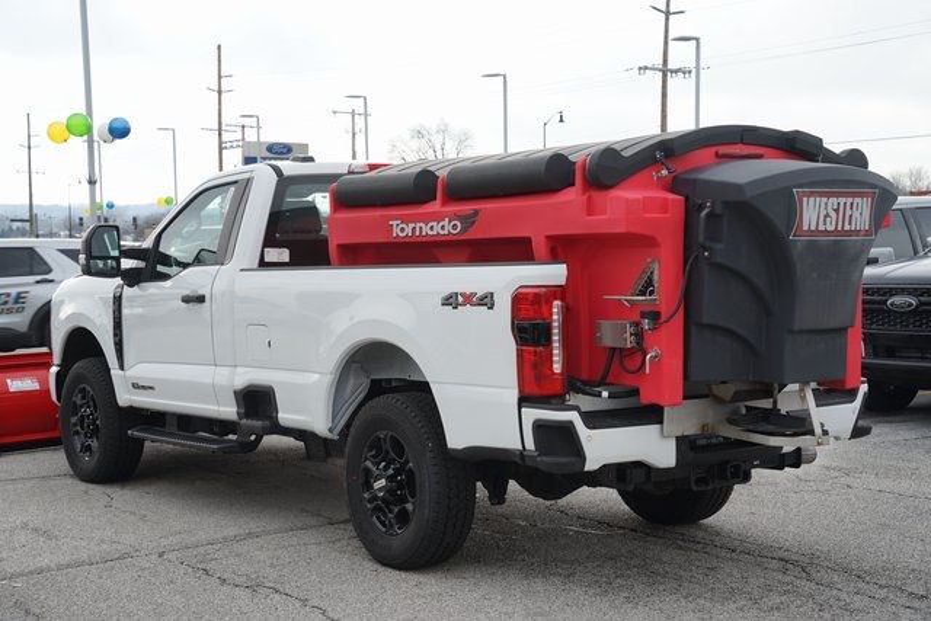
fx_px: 1474
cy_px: 310
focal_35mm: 57
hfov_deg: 35.0
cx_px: 466
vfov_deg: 23.8
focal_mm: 57
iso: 100
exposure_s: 1/100
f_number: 8
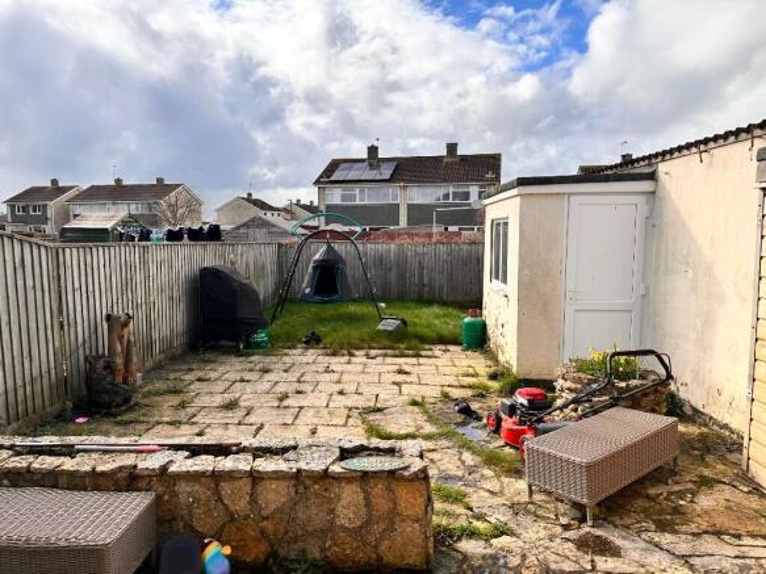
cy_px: 287
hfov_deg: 71.6
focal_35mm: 24
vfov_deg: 56.8
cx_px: 383
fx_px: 531
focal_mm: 6.86
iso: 80
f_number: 1.78
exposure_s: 1/3472
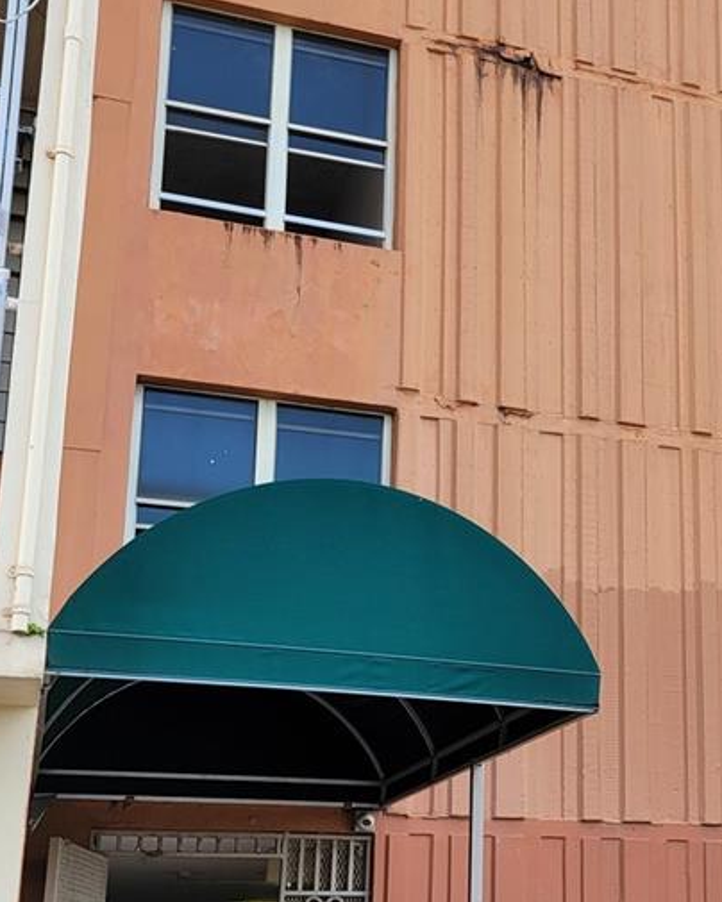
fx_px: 1549
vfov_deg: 32.4
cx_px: 681
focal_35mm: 58
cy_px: 550
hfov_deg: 25.2
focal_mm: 7
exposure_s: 1/171
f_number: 1.8
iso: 20
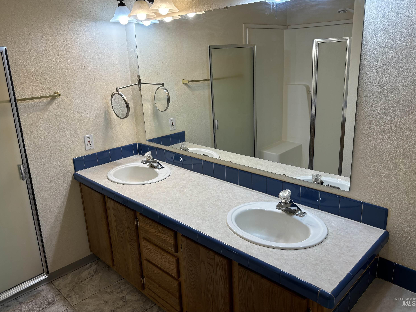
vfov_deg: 51.4
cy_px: 152
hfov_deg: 65.3
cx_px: 210
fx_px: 325
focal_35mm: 27
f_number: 1.6
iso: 32
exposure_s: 1/134
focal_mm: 5.96
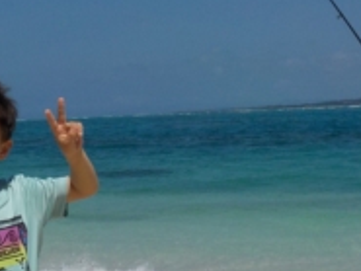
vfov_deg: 18.1
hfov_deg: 23.9
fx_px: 845
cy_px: 206
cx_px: 90
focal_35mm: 81
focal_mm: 4.1
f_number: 6.6
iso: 125
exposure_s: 1/1000
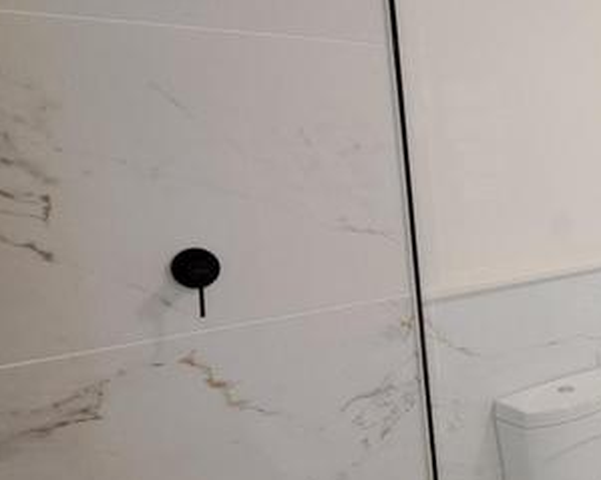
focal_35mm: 34
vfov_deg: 42.9
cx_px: 657
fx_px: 605
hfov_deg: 42.1
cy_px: 307
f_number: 2.2
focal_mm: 1.74
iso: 250
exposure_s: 1/25
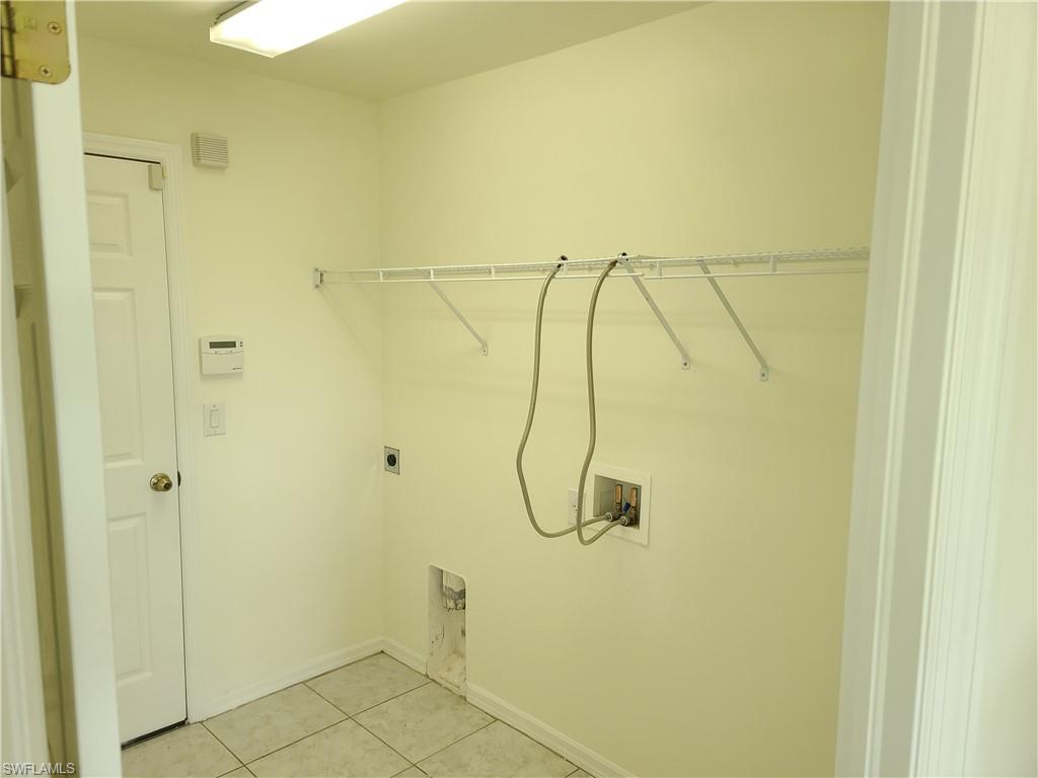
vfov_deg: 54.9
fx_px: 750
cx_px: 519
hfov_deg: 69.4
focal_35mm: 25
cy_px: 389
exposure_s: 1/59
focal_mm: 7
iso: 160
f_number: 1.8
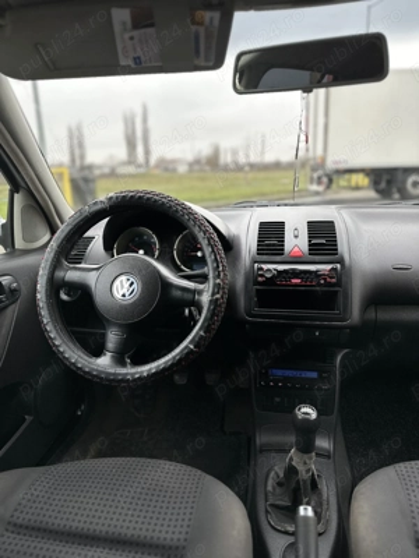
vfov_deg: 71.6
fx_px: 387
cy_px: 279
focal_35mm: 24
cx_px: 210
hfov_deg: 56.8
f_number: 1.78
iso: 64
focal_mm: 6.86
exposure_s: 1/217
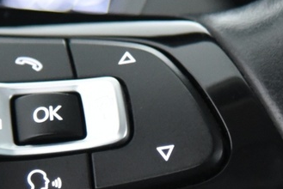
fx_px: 4642
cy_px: 119
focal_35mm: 590
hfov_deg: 3.5
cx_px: 100
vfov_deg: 2.3
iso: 4000
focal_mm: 120
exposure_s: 1/20
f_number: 4
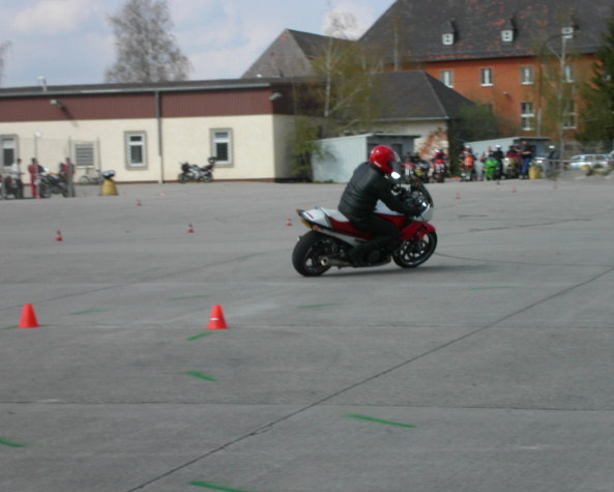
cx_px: 306
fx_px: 2182
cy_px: 247
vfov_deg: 12.9
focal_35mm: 120
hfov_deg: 16.0
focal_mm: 23.4
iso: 100
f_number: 8
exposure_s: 1/350
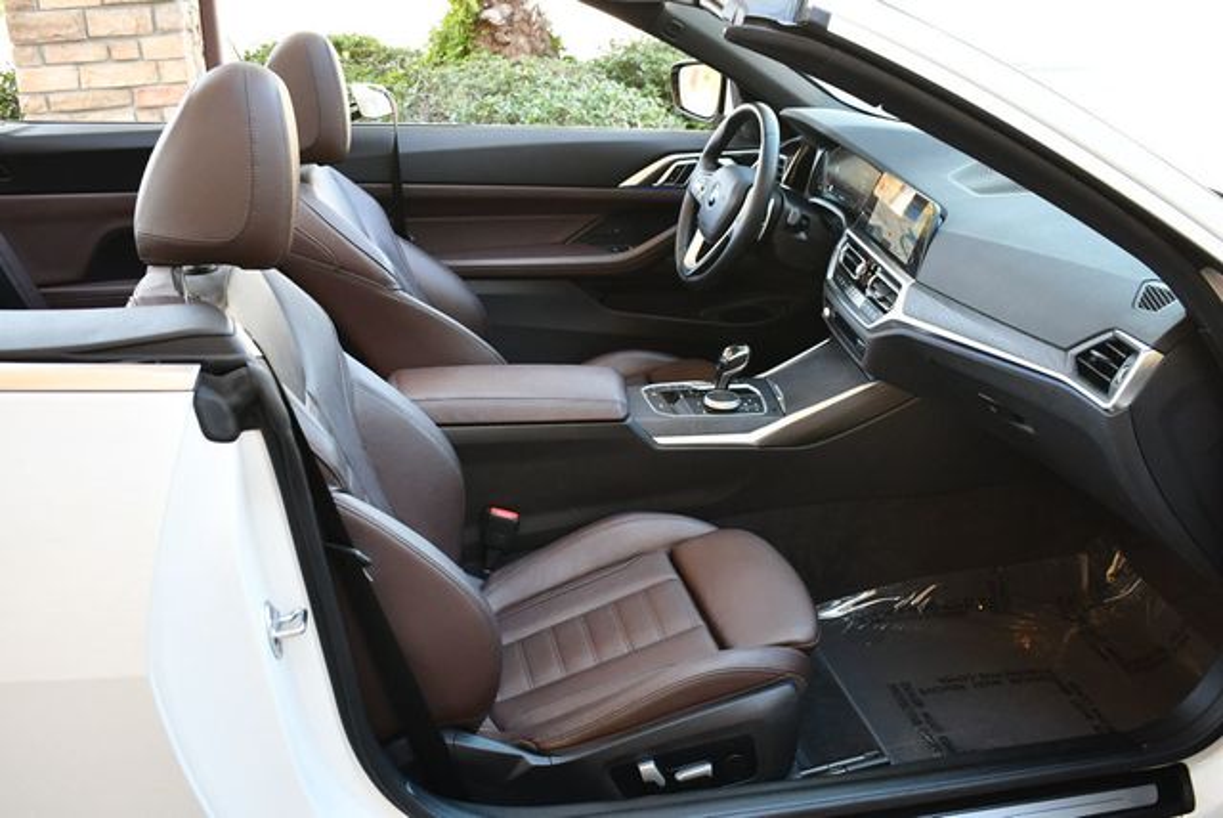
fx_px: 1224
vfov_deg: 36.9
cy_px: 409
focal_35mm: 36
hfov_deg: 53.1
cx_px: 612
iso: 800
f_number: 3.5
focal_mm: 18
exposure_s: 1/250
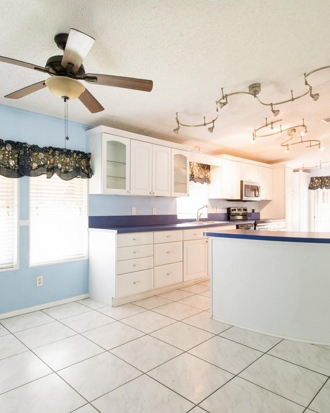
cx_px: 141
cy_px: 199
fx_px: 269
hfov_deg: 62.8
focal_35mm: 22
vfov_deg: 75.0
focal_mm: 10
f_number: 8
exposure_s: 1/1.67
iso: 200
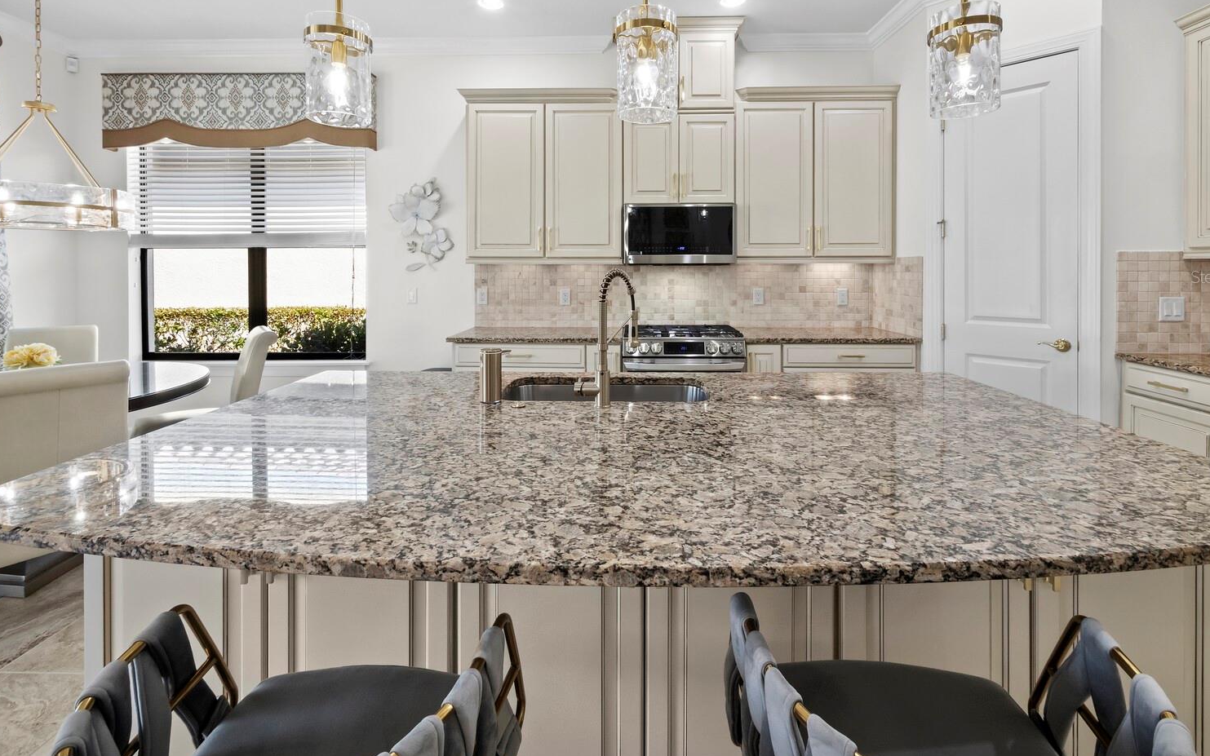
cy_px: 276
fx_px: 528
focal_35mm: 16
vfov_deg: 69.9
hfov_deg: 97.8
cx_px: 616
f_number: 14
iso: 320
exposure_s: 1/3
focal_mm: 7
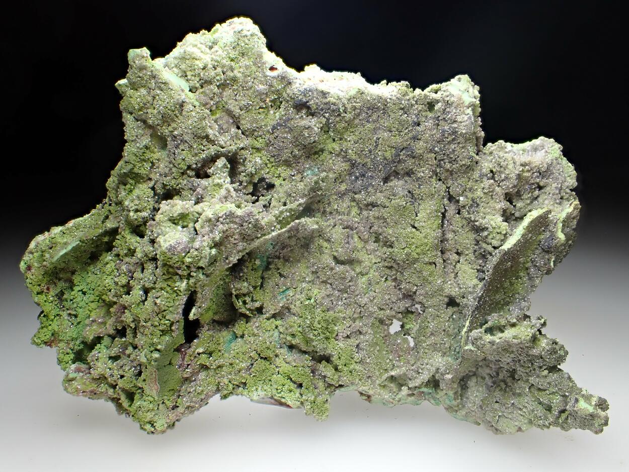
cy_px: 236
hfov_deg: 56.8
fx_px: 582
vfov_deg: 44.2
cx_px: 314
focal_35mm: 32
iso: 100
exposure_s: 1/160
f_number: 3.2
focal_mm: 5.79
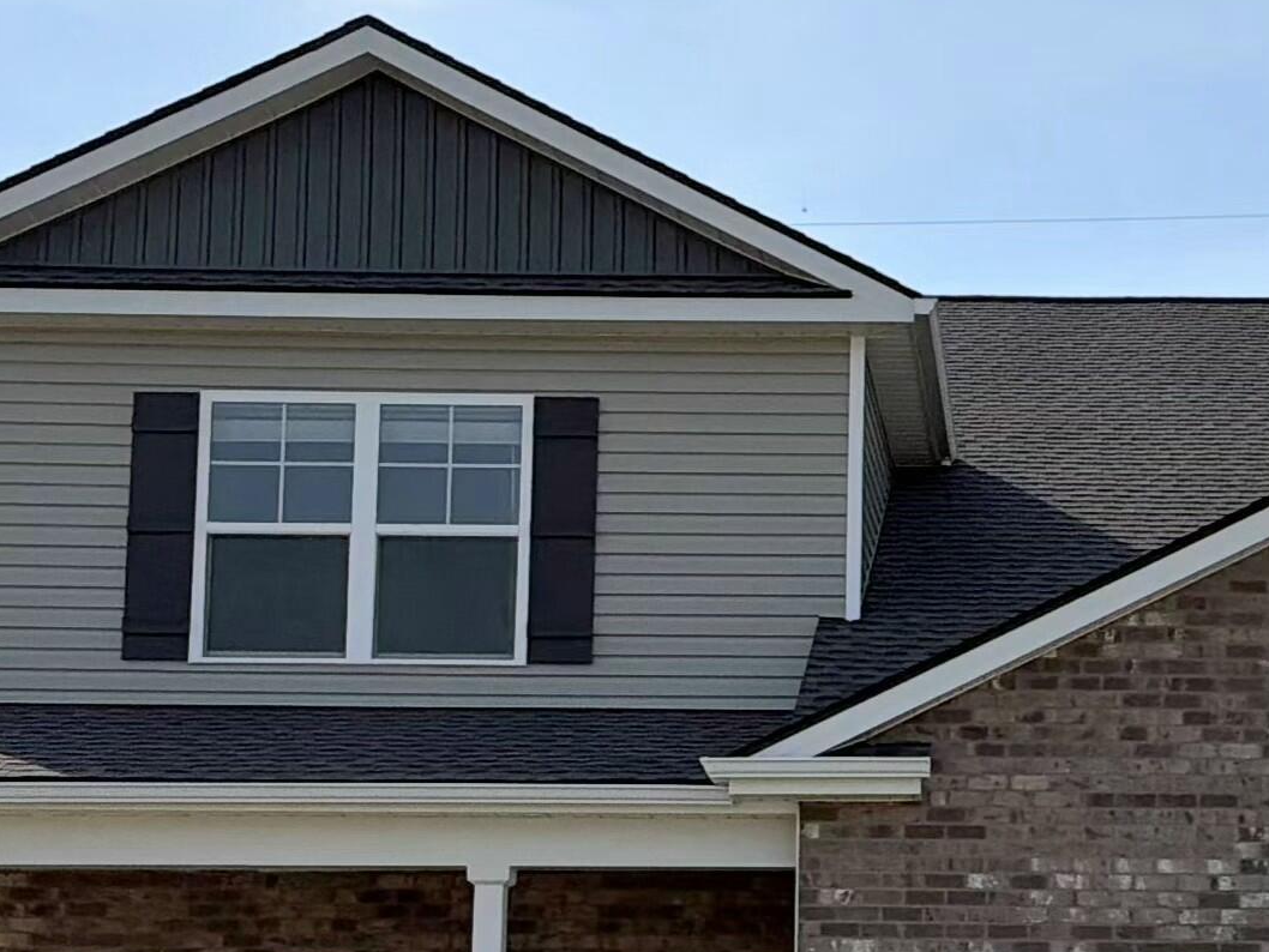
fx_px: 2053
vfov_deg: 25.7
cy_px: 731
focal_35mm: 56
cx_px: 900
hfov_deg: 33.9
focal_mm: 6.76
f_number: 1.78
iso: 80
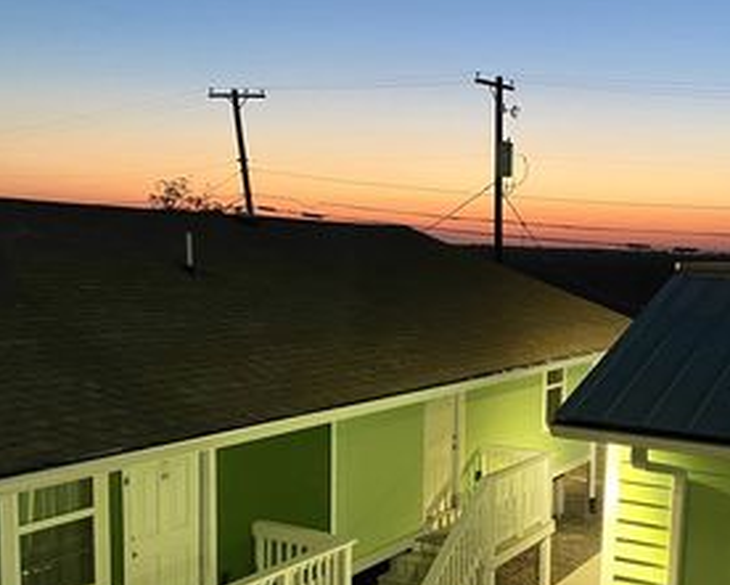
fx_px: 994
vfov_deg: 32.5
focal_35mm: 46
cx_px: 487
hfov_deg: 39.8
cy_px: 396
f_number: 1.8
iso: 500
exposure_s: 1/34
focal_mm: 4.25
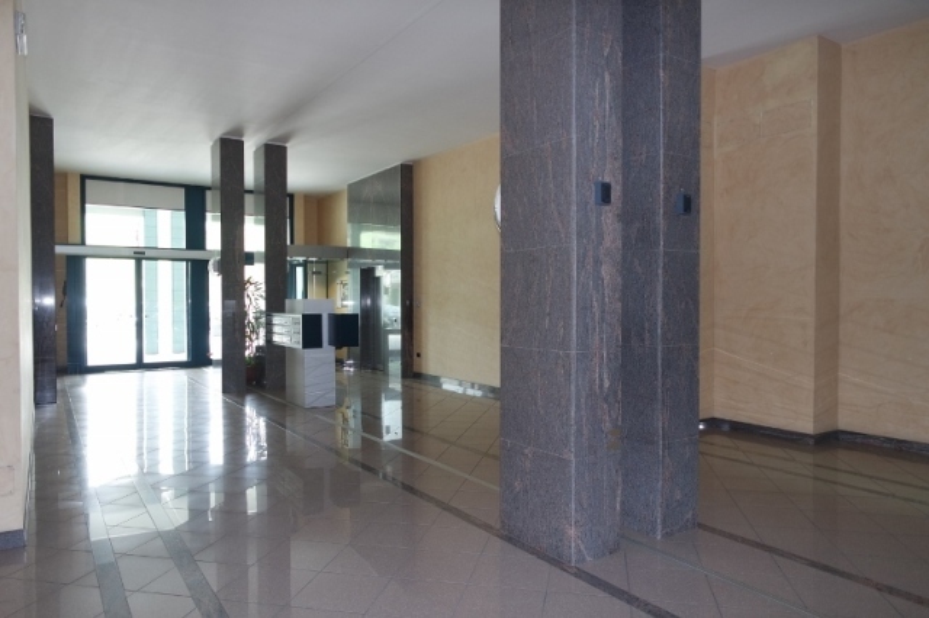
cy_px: 309
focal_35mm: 24
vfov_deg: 53.1
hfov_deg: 73.8
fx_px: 619
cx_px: 464
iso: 200
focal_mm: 16
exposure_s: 1/25
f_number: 2.8
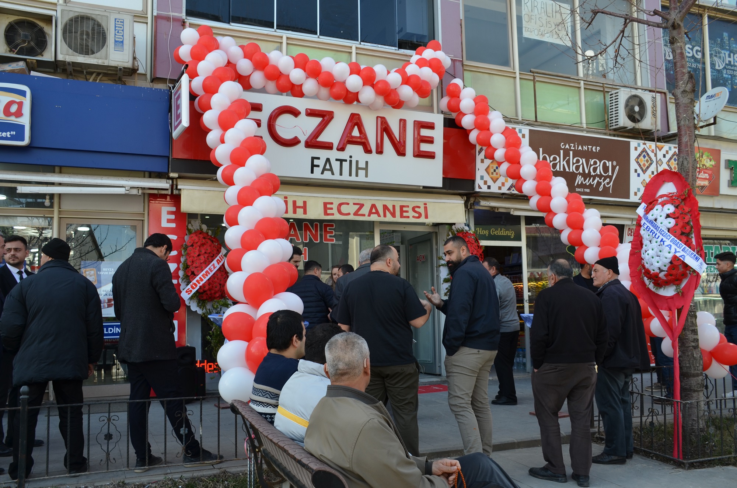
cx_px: 368
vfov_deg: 39.8
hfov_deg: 57.3
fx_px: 674
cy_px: 244
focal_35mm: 33
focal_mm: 22
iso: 200
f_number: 6.3
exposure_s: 1/160
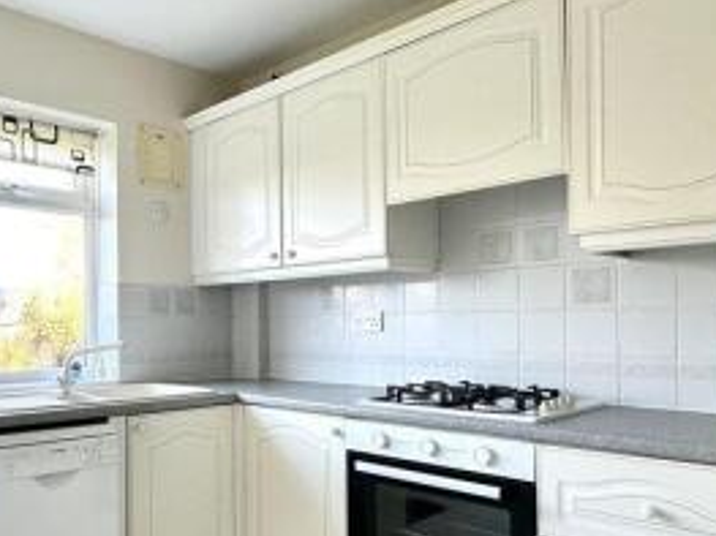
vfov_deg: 45.1
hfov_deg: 56.1
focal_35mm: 31
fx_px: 641
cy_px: 325
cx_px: 197
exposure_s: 1/99
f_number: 2.2
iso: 100
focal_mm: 2.22
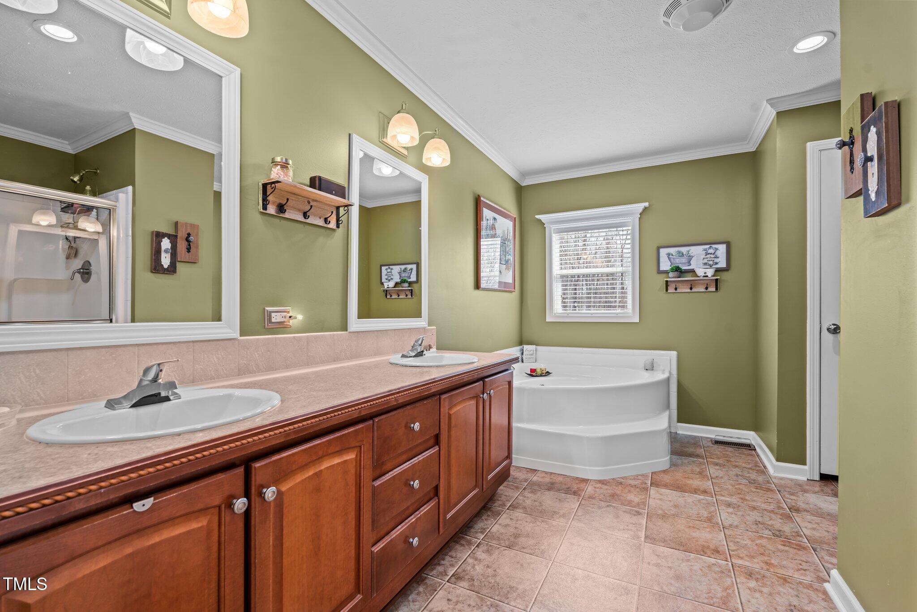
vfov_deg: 72.1
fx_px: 420
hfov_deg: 95.0
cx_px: 458
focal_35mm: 16
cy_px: 306
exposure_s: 1/2.5
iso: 250
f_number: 8
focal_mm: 16.5
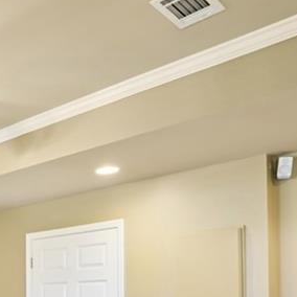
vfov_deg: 31.5
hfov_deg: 29.9
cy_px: 312
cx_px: -55
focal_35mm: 49
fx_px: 476
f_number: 9
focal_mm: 16
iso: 400
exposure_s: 1/2.5
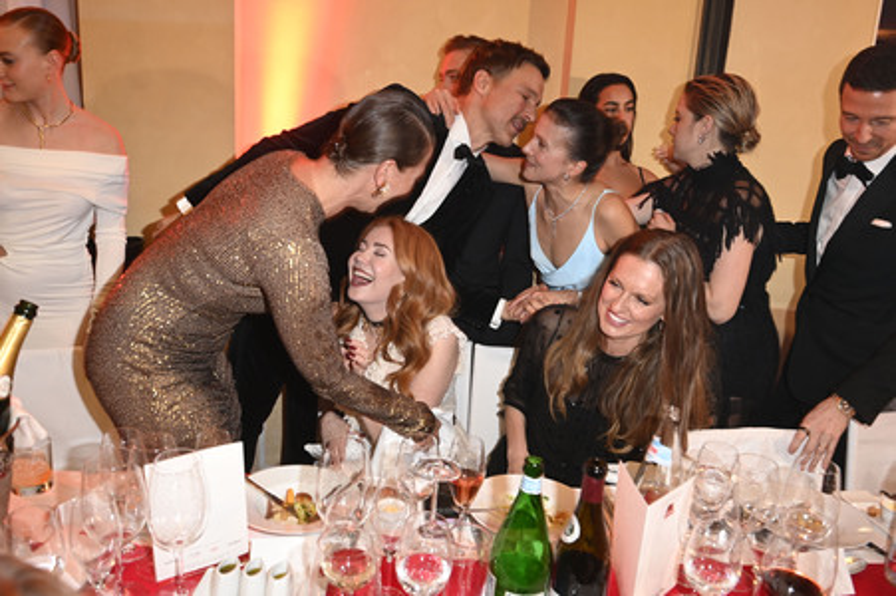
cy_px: 298
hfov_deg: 67.4
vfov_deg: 47.9
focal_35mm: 27
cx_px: 448
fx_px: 671
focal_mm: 27
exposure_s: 1/30
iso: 2000
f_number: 5.6
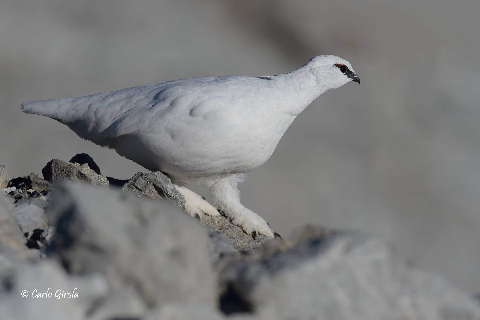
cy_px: 160
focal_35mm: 600
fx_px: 7998
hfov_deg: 3.4
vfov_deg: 2.3
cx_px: 240
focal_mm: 600
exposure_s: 1/2000
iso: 400
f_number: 11
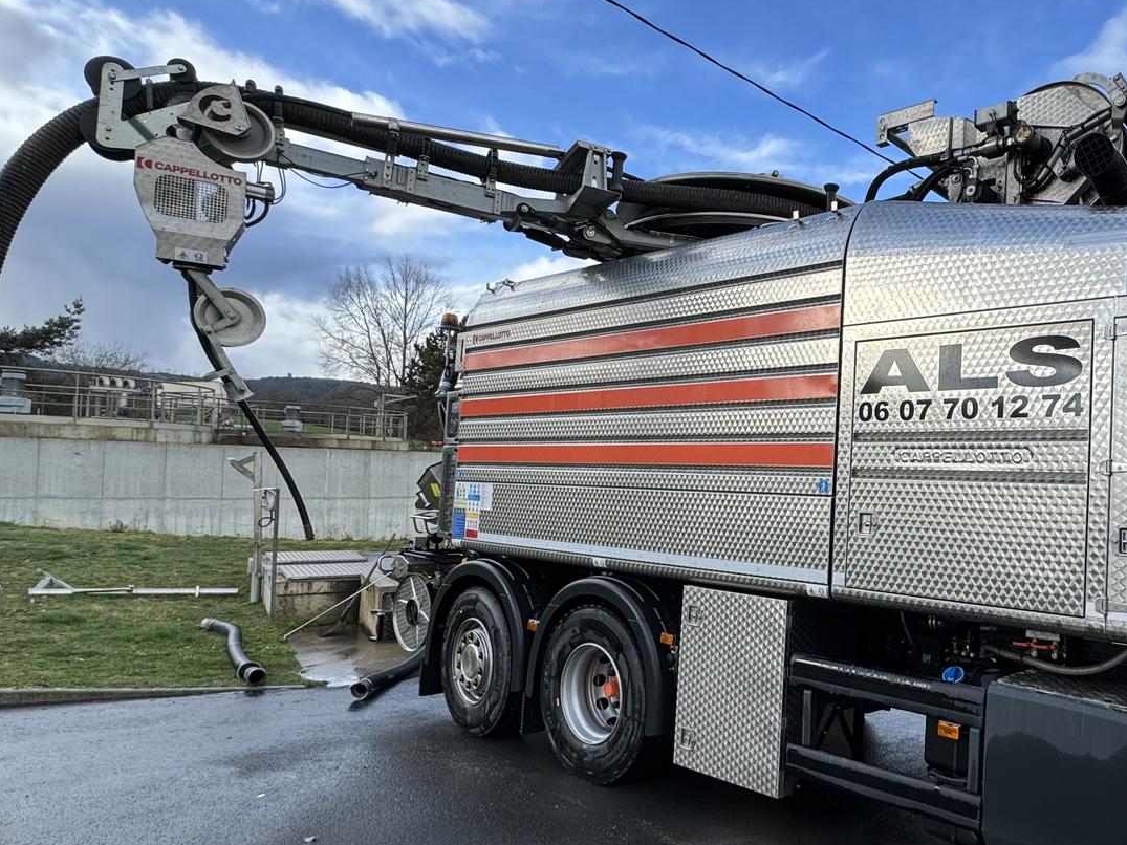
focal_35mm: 25
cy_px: 458
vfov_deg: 54.8
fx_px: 814
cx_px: 854
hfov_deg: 64.9
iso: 40
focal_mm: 2.22
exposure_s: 1/756
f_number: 2.2
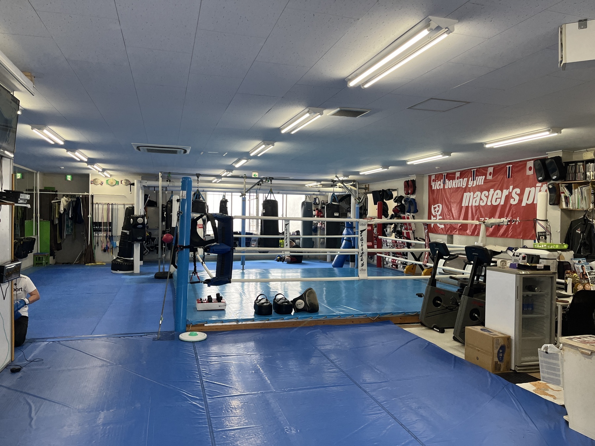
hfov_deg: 67.3
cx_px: 298
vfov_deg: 53.1
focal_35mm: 26
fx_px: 447
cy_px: 223
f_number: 1.6
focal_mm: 5.1
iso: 80
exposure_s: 1/100
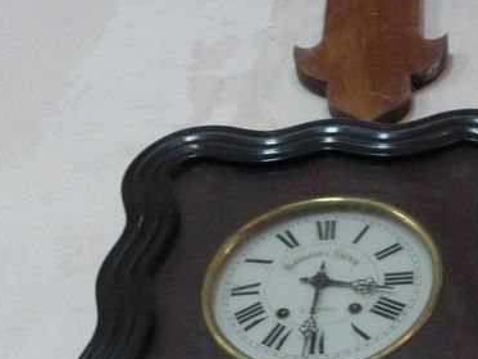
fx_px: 967
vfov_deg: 20.2
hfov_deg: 27.4
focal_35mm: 70
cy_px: 385
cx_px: 353
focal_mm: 4.7
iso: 400
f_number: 3.3
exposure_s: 1/13
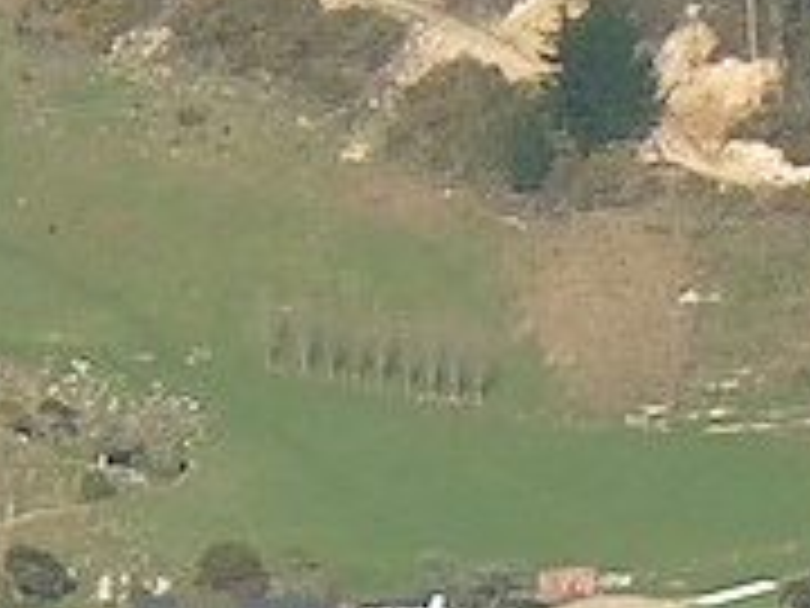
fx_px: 17596
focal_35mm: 752
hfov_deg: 2.6
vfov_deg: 2.0
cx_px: 1166
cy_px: 1874
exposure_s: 1/400
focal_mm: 16.7
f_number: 5.6
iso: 100
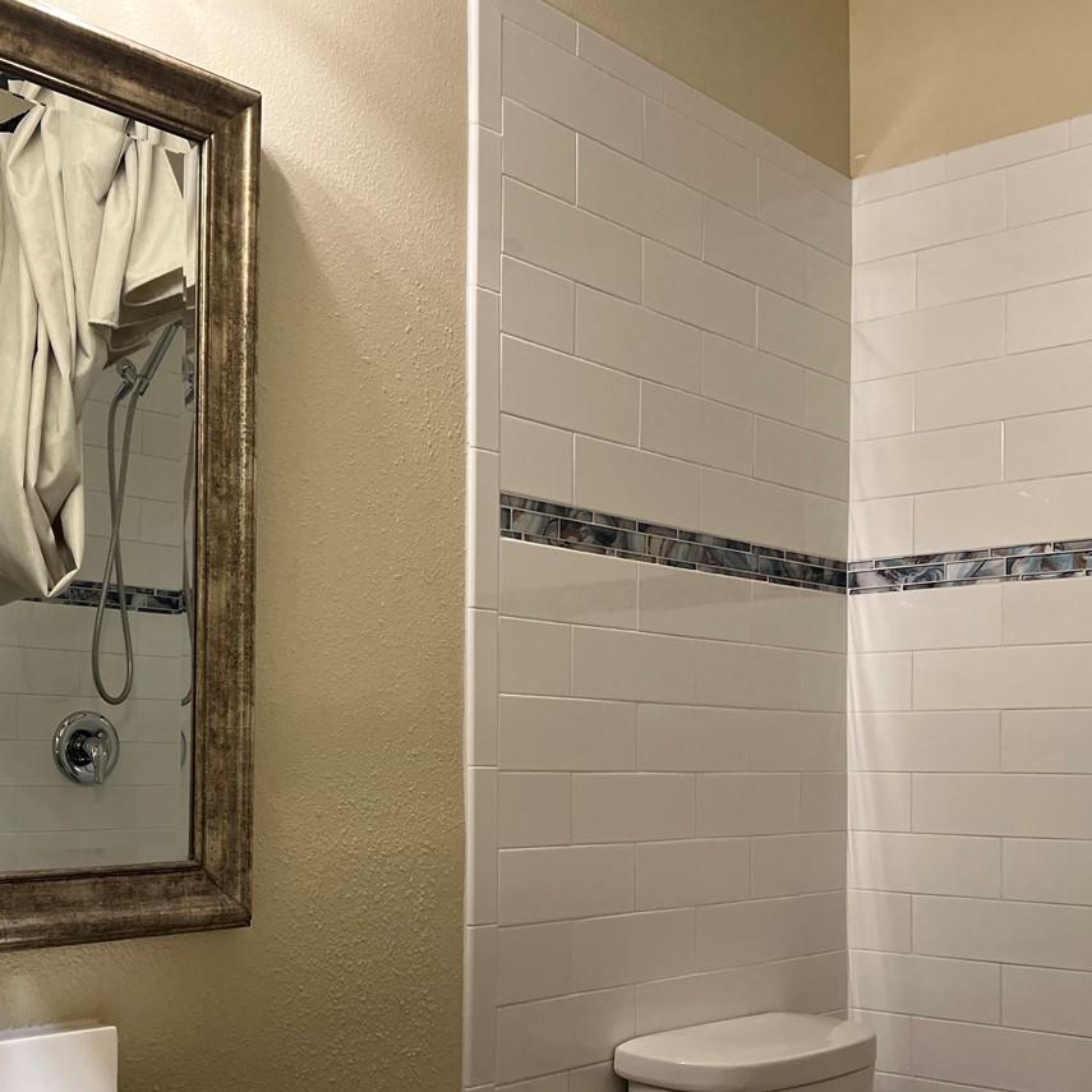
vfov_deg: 38.7
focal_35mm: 43
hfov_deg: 39.1
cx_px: 480
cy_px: 741
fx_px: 1535
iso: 80
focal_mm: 5.7
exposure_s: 1/120
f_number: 1.5
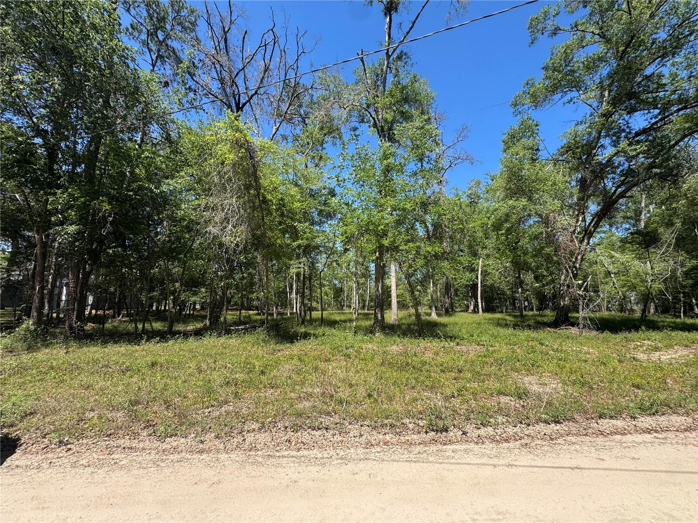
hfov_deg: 102.1
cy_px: 262
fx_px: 282
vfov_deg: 85.7
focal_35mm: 14
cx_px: 349
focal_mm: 2.22
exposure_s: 1/749
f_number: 2.2
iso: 40
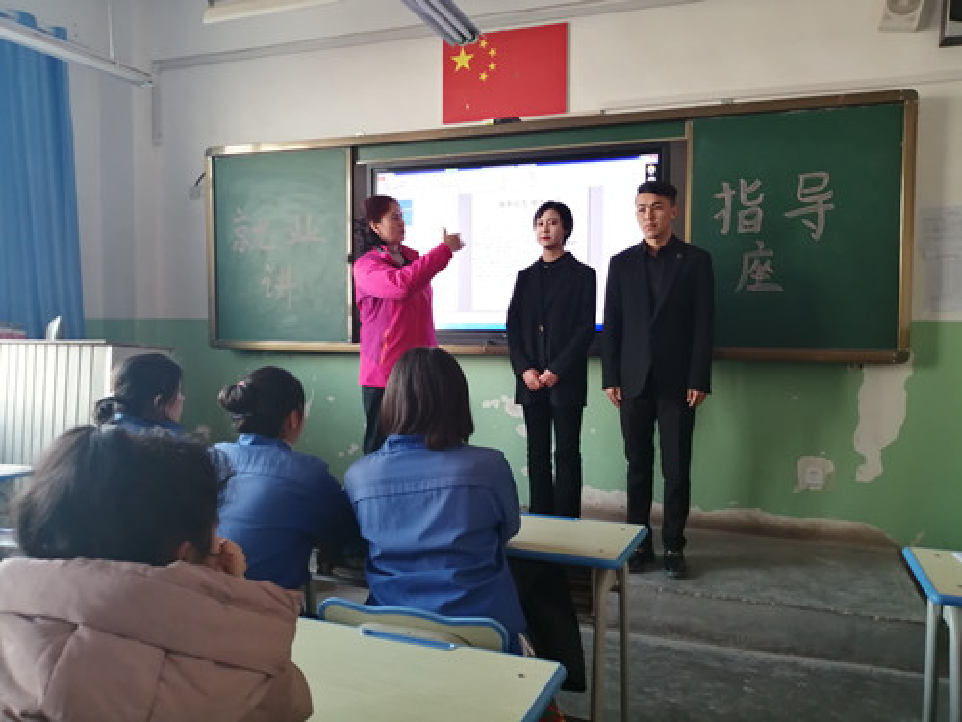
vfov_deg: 53.1
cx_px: 481
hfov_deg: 67.3
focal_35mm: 26
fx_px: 723
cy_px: 361
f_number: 1.8
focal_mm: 3.62
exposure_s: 1/30
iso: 250
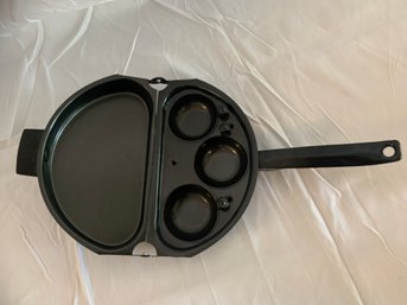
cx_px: 204
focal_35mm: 26
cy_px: 152
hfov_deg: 67.3
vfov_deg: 53.0
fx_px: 306
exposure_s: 1/40
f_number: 1.8
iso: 250
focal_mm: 4.25
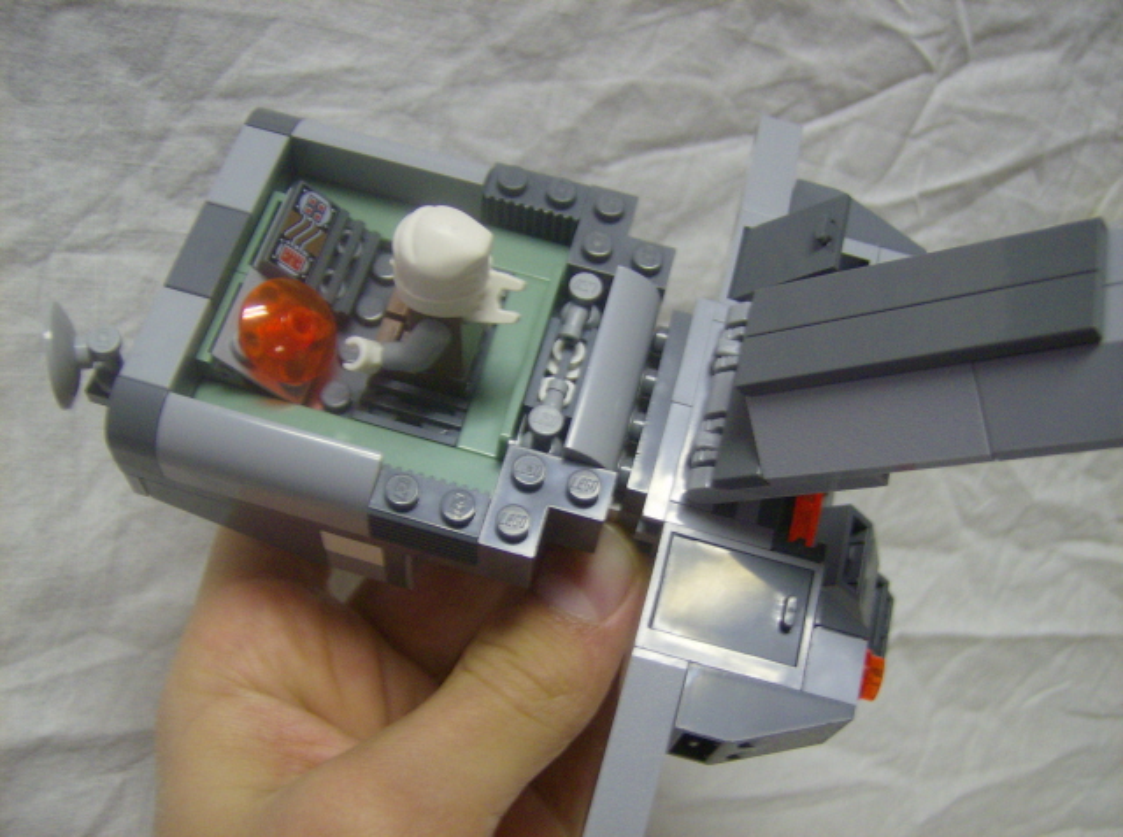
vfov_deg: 39.5
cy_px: 418
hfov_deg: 51.5
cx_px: 562
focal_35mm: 36
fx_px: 1165
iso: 200
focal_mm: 6
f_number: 2.8
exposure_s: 1/24.5
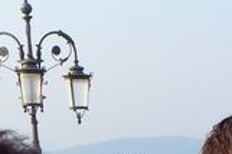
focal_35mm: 191
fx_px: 1230
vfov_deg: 6.8
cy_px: 355
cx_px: 346
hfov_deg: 10.4
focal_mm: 5.9
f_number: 2.8
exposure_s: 1/500
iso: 80
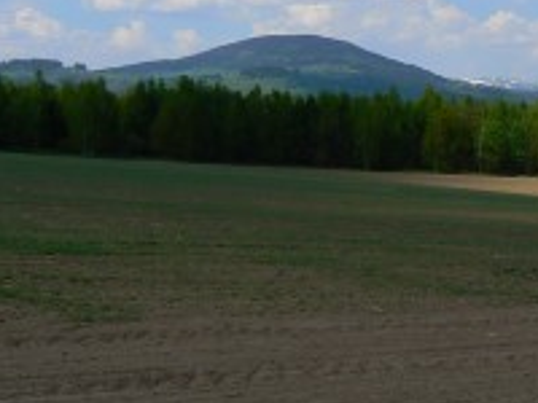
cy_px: 103
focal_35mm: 90
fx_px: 1399
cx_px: 495
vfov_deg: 16.3
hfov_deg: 21.2
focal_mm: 6
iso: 80
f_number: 8
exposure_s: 1/400
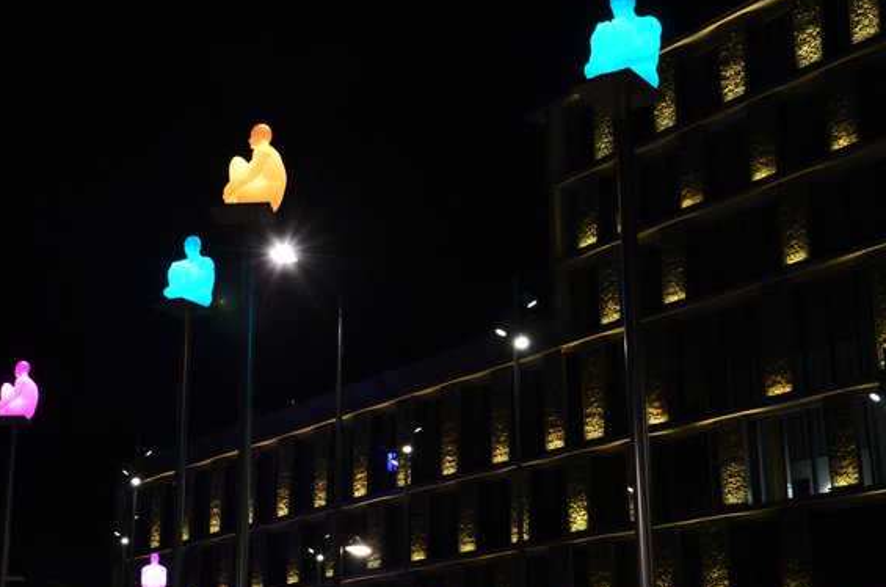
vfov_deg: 19.9
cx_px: 260
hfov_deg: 29.4
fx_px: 1670
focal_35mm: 68
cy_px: 272
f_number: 6.3
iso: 1000
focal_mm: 32
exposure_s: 1/20
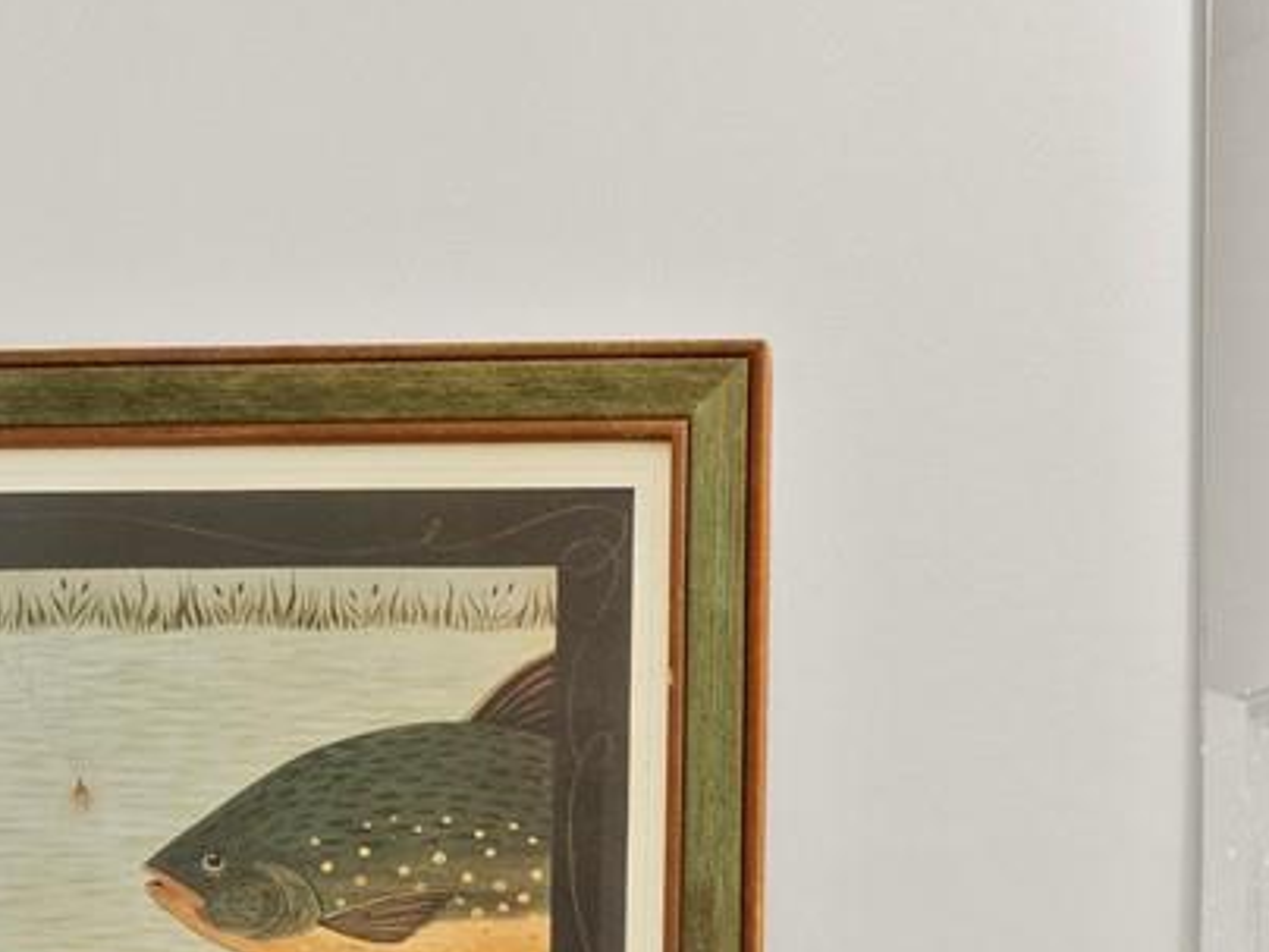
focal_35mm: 81
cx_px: 1173
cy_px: 1640
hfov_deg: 23.4
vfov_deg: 15.9
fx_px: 2969
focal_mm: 8
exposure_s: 1/3
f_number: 6.3
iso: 400
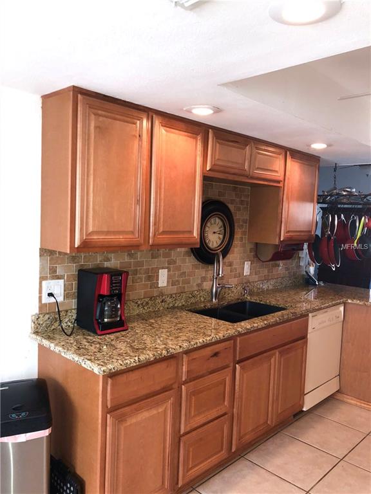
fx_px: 414
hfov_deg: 48.2
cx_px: 186
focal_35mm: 29
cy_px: 247
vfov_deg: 61.7
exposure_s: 1/60
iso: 80
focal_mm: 3.99
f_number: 1.8
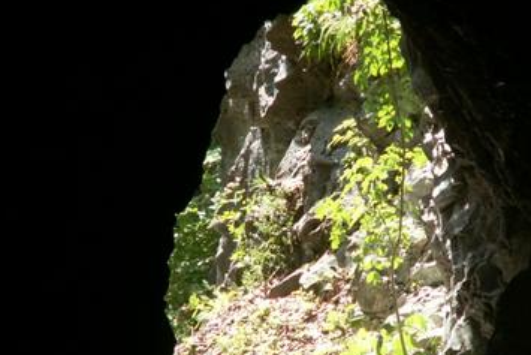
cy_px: 256
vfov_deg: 2.3
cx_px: 341
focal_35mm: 600
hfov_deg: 3.4
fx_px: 8853
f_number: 4.5
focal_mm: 52.99
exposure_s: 1/80
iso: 64
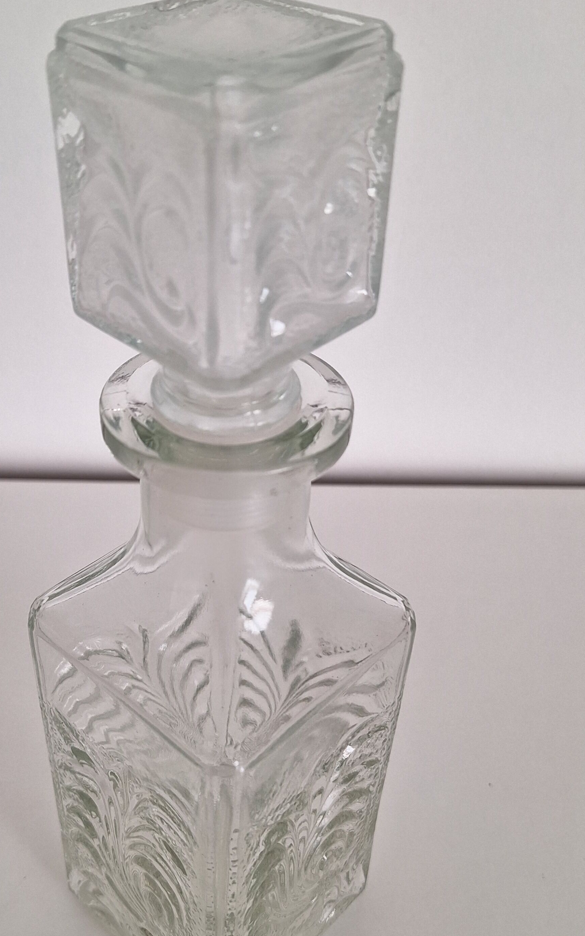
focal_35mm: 36
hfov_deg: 35.1
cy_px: 536
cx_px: 216
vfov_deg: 53.8
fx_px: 918
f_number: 1.8
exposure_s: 1/108
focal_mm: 5.54
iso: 40
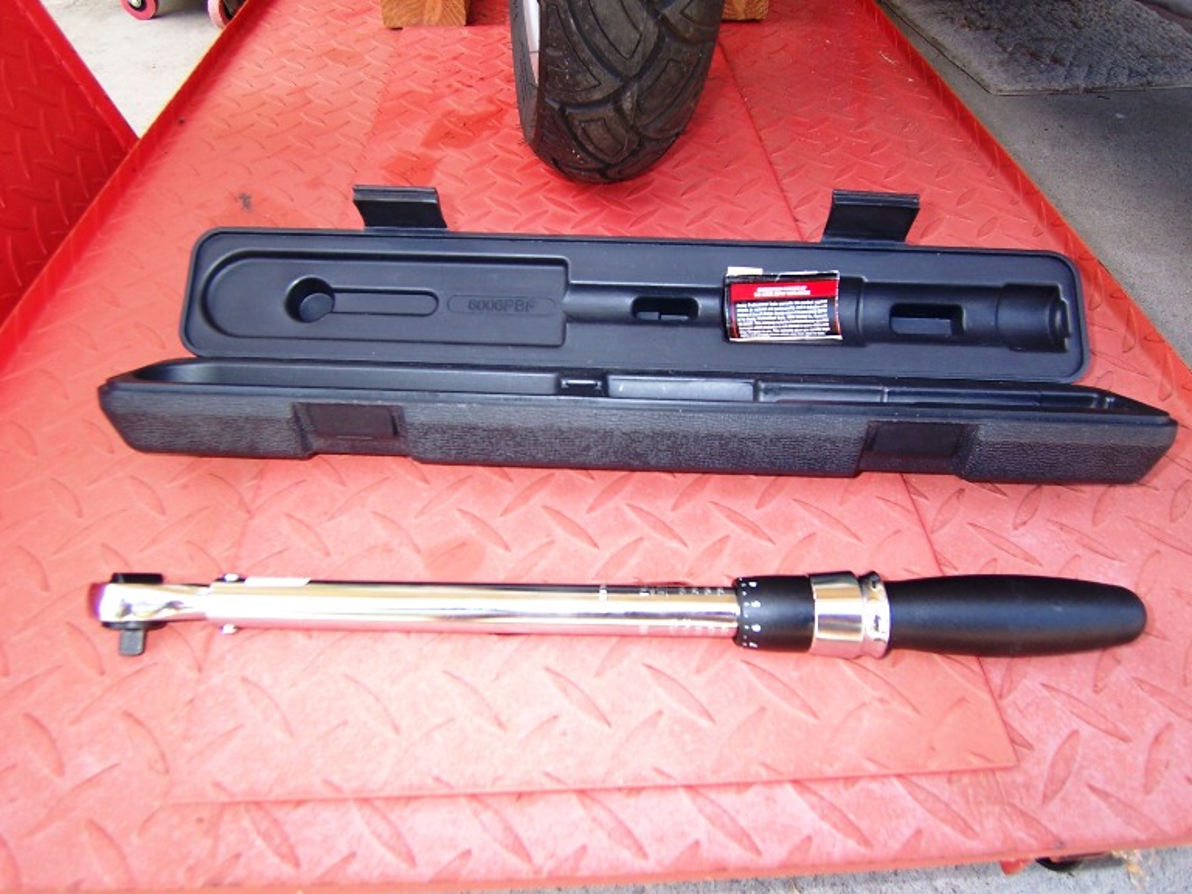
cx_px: 596
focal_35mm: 23
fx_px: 792
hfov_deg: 73.9
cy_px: 447
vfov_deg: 58.9
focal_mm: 3.8
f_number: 2.8
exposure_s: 1/60
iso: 64
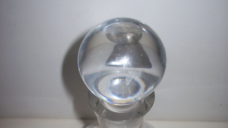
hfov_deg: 39.2
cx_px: 114
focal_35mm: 53
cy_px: 118
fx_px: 320
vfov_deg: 22.0
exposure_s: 1/64
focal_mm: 6
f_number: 2.7
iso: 80
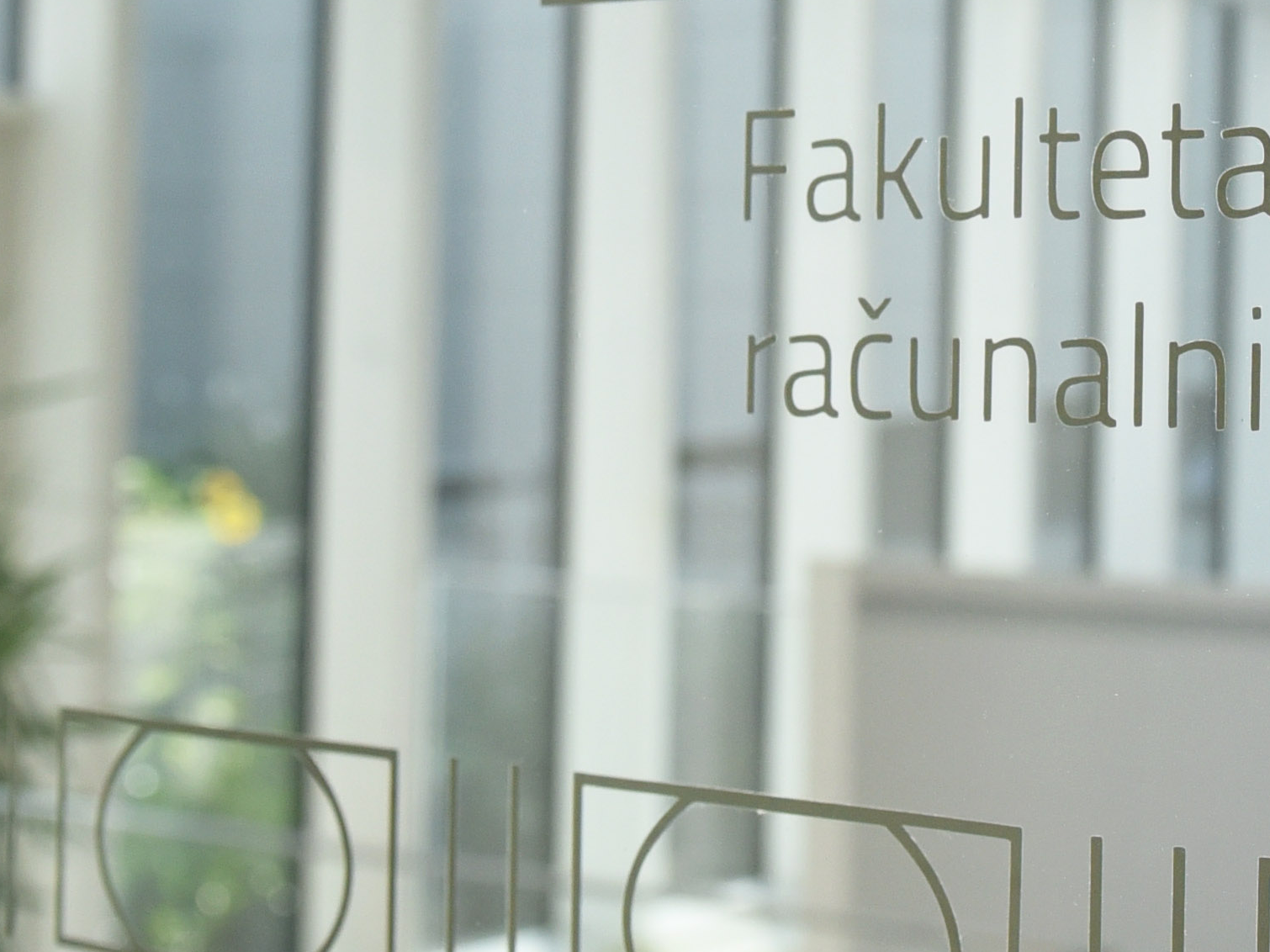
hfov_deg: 20.8
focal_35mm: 92
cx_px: 1201
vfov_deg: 16.0
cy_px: 210
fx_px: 3375
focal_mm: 24
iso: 800
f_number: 5
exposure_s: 1/1250
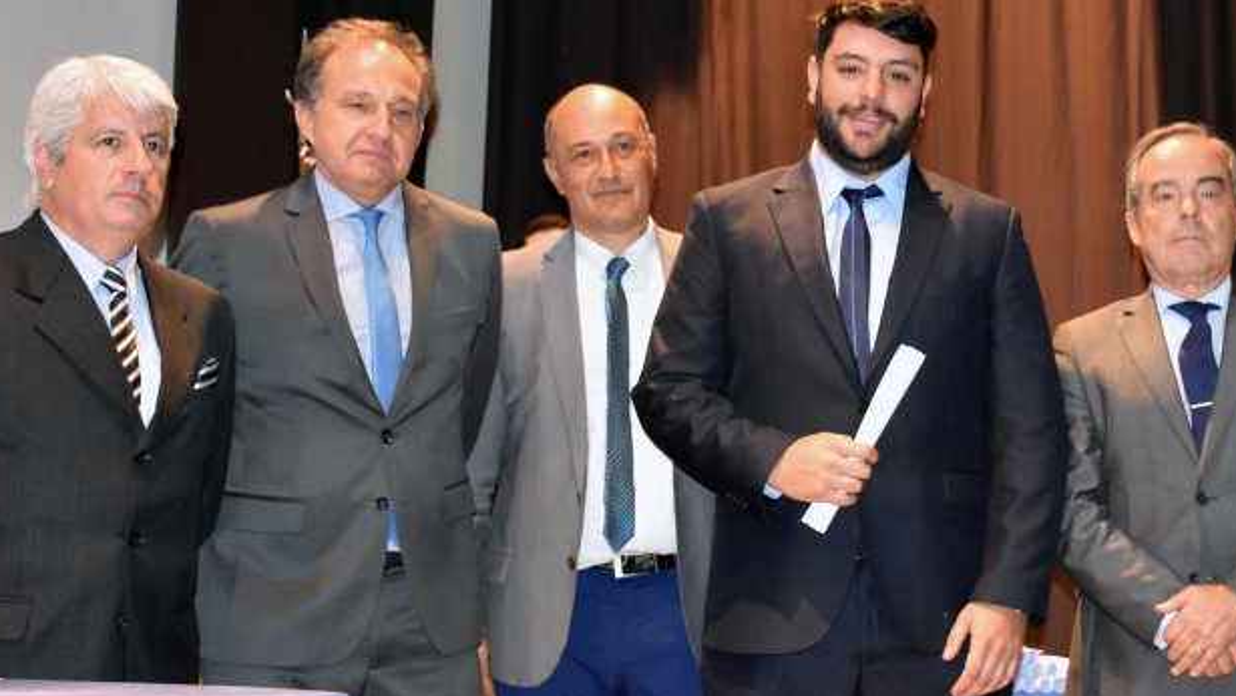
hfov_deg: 30.5
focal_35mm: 68
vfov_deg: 17.7
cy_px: 299
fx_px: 2229
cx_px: 910
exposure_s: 1/60
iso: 2500
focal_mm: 26
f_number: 3.8
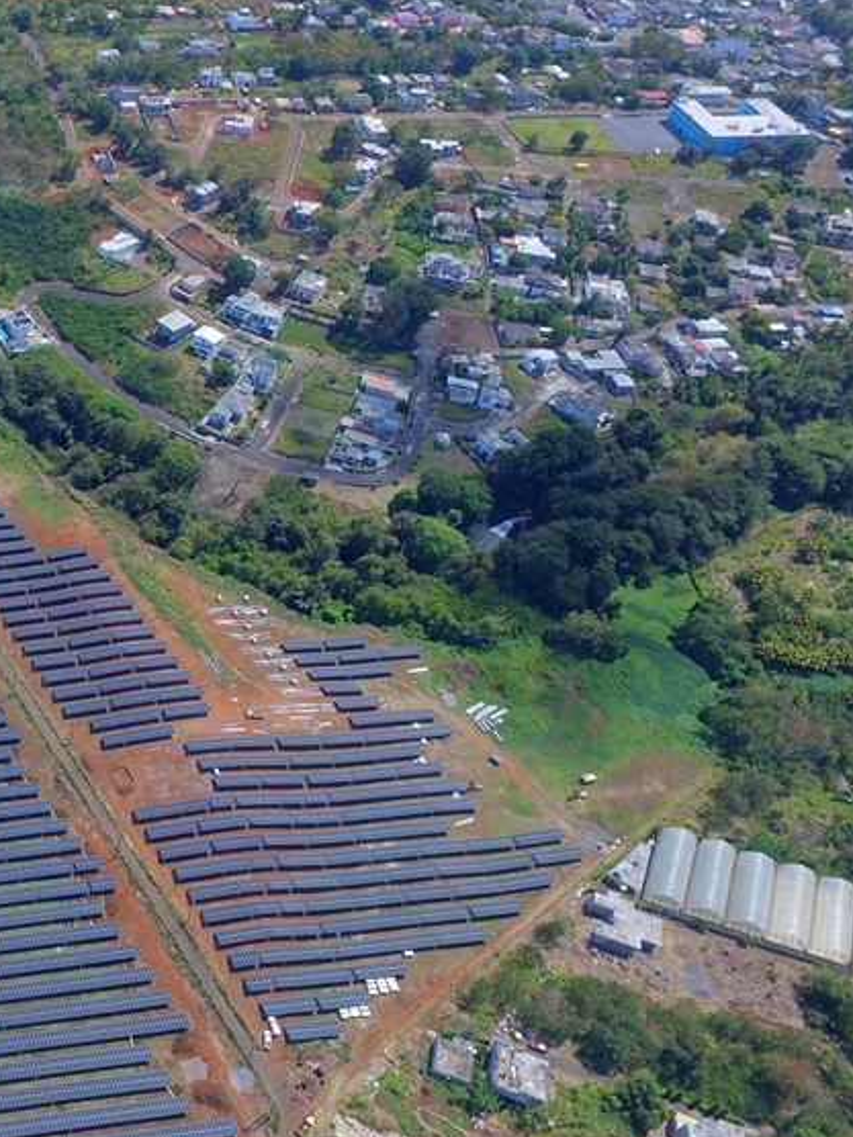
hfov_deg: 33.8
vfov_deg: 51.3
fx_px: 1183
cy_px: 587
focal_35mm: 36
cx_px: -115
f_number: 2.8
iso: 100
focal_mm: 3.61
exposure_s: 1/306
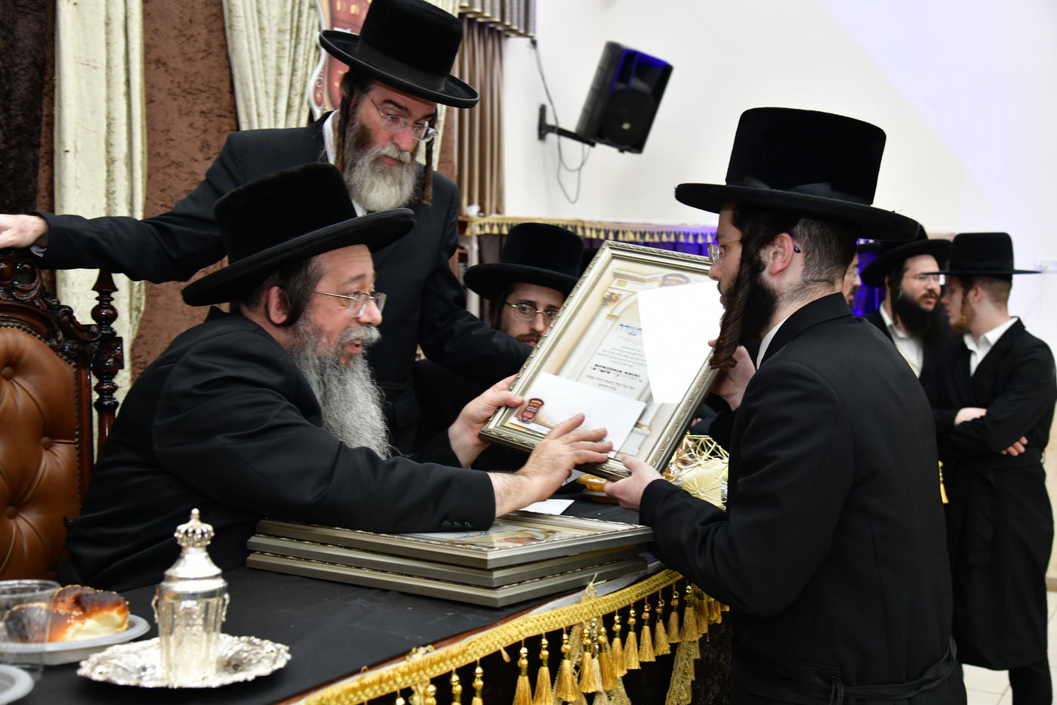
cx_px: 528
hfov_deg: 42.7
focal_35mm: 46
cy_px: 352
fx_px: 1350
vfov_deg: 29.2
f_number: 5.6
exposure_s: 1/100
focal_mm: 46
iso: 2000
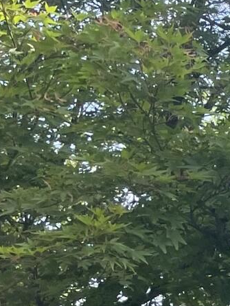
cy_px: 513
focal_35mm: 168
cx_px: 695
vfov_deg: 11.1
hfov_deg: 7.7
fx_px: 1487
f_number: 1.6
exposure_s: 1/1078
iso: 32
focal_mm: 5.1
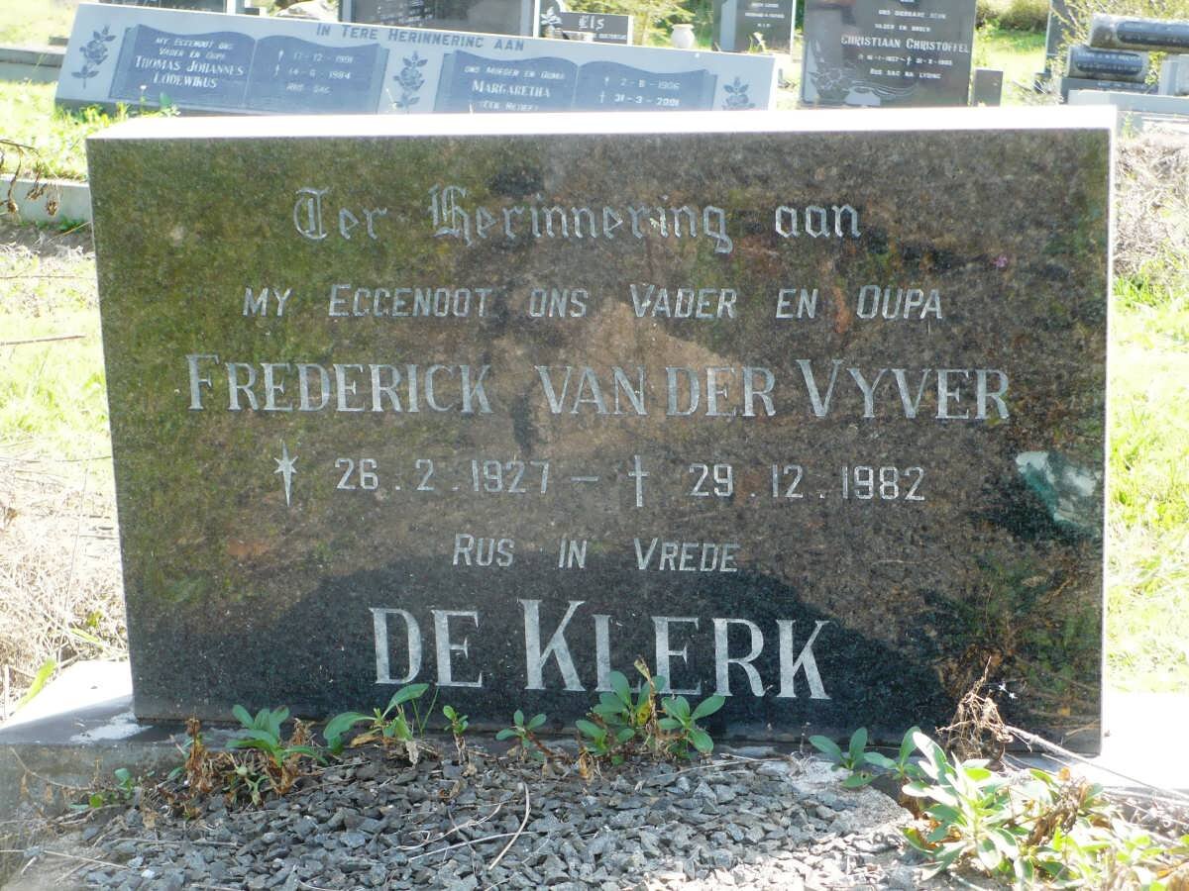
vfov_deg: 18.9
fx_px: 2679
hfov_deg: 25.0
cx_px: 594
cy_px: 446
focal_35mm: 78
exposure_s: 1/125
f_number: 3.3
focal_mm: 12.9
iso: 100
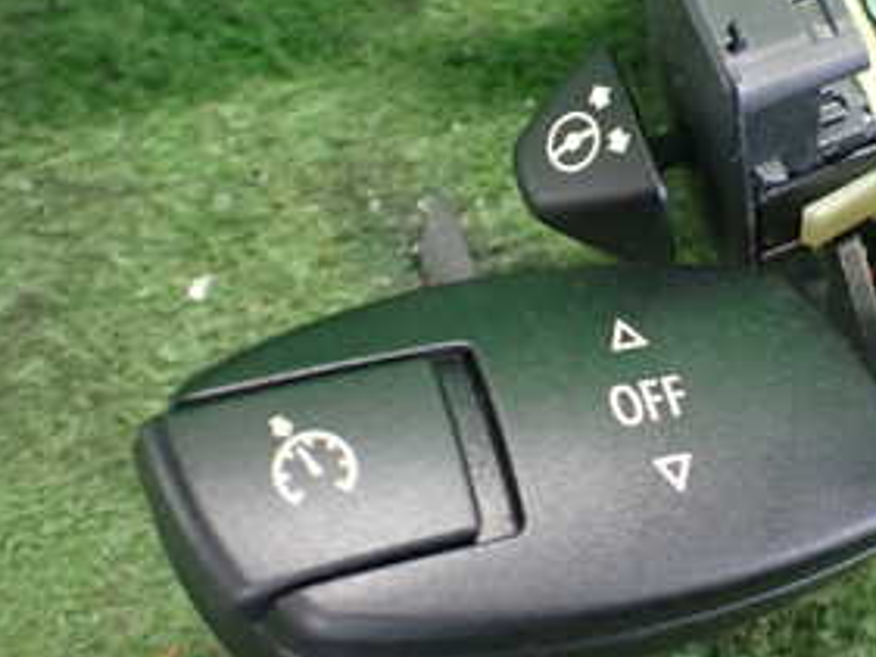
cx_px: 655
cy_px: 65
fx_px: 1620
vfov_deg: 22.4
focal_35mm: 64
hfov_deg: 29.8
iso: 800
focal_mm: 5.4
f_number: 2.3
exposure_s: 1/30
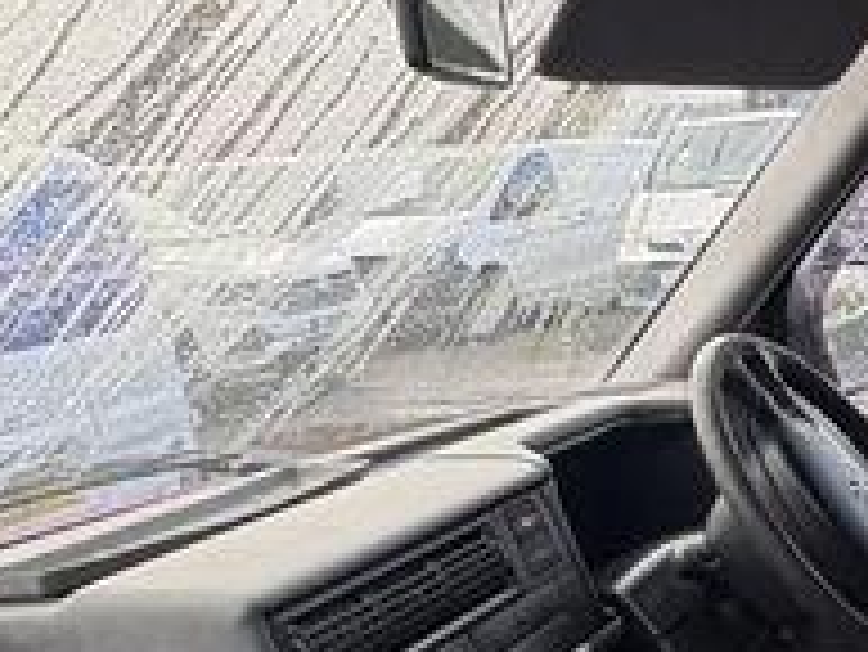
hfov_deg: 28.3
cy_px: 454
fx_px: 1631
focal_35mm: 65
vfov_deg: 22.5
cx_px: 837
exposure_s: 1/211
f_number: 2.2
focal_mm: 2.22
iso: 50
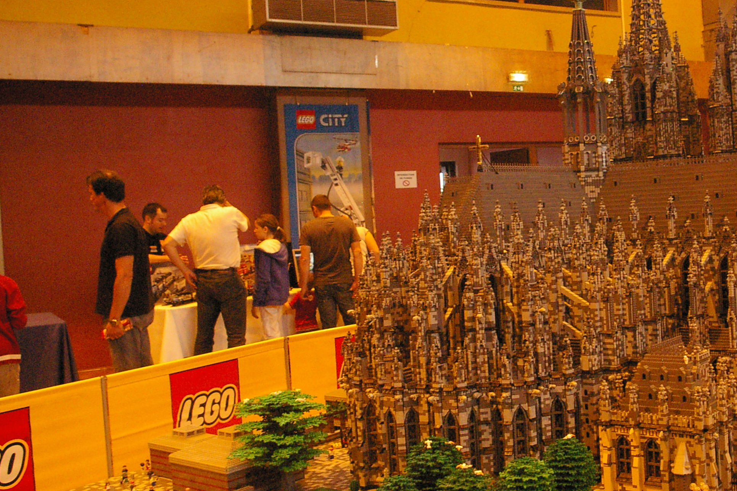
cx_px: 549
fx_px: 860
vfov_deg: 31.9
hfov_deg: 44.9
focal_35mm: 42
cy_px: 217
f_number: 4.5
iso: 3200
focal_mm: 18
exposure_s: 1/60
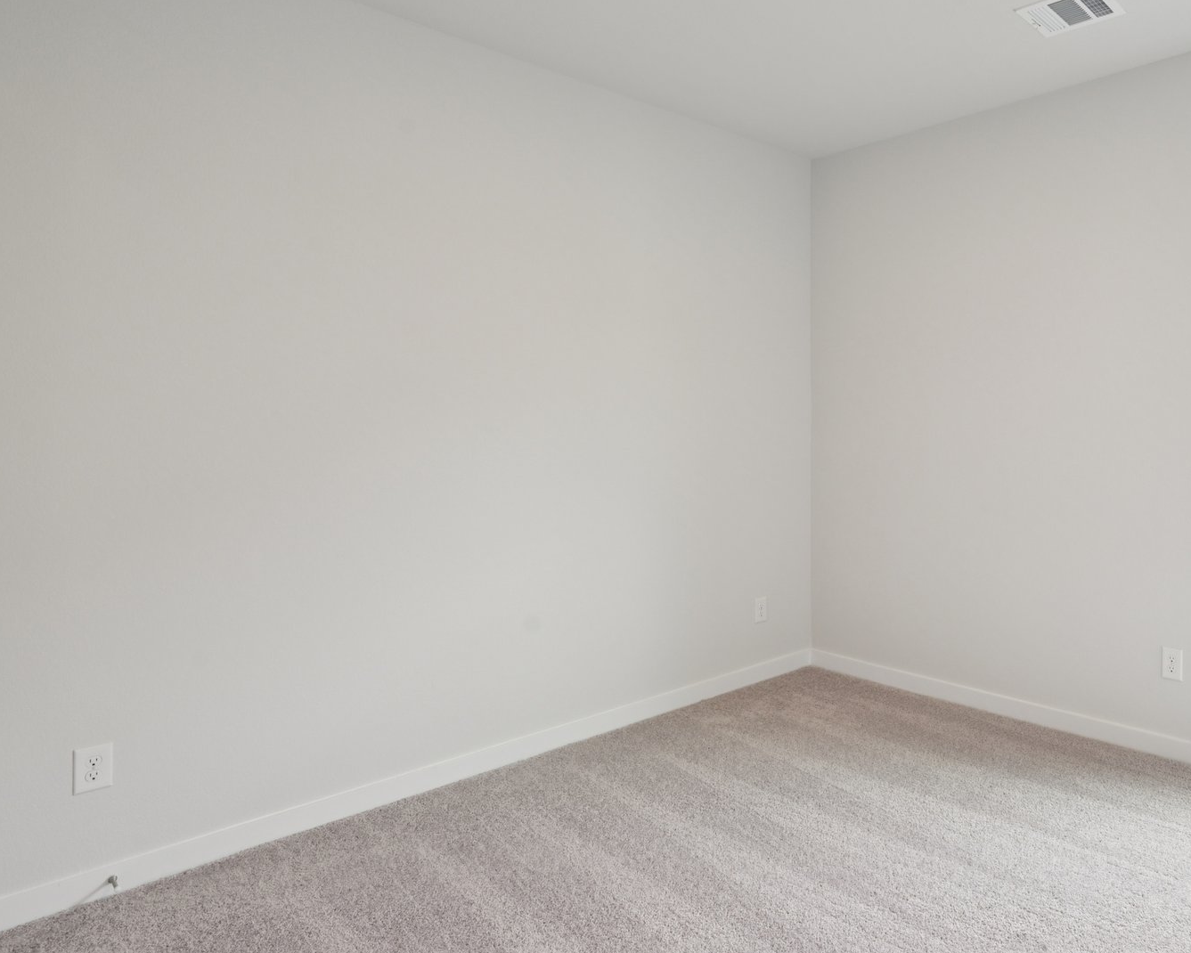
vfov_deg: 60.7
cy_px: 419
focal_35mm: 23
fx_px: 811
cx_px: 858
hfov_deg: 68.9
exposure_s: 1/25
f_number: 8
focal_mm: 16
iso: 400
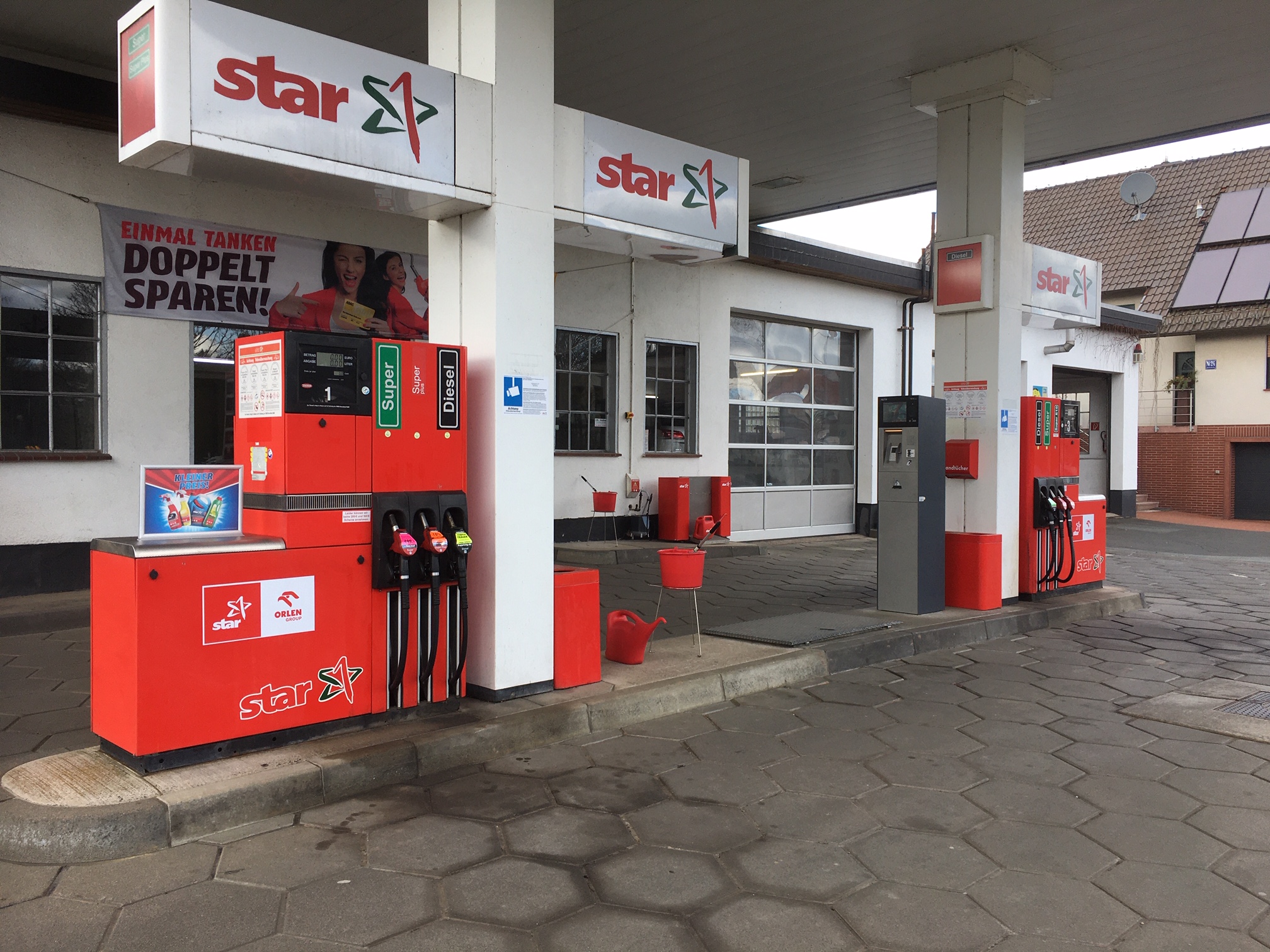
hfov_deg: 61.7
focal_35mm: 29
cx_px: 635
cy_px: 476
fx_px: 1064
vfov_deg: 48.2
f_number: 2.2
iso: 25
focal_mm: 4.15
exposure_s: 1/273
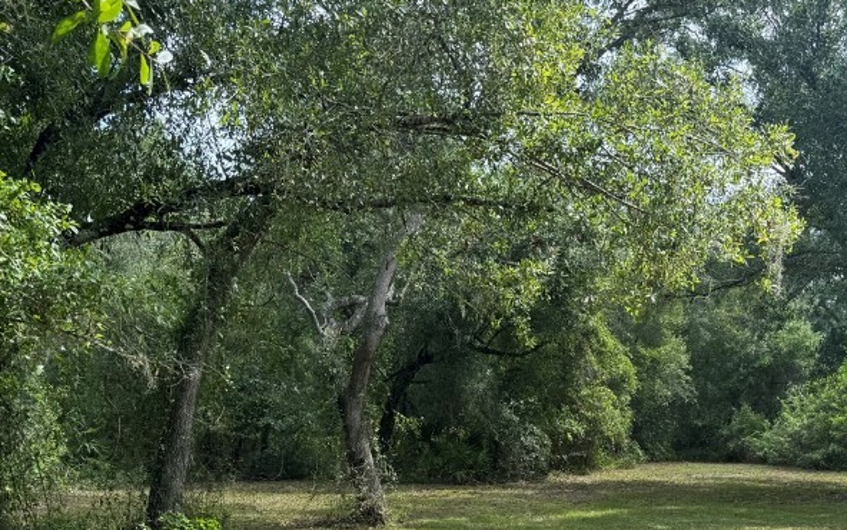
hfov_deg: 45.0
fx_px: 1016
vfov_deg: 28.0
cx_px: 506
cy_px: 487
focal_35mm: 44
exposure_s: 1/782
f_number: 1.78
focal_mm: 6.76
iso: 80
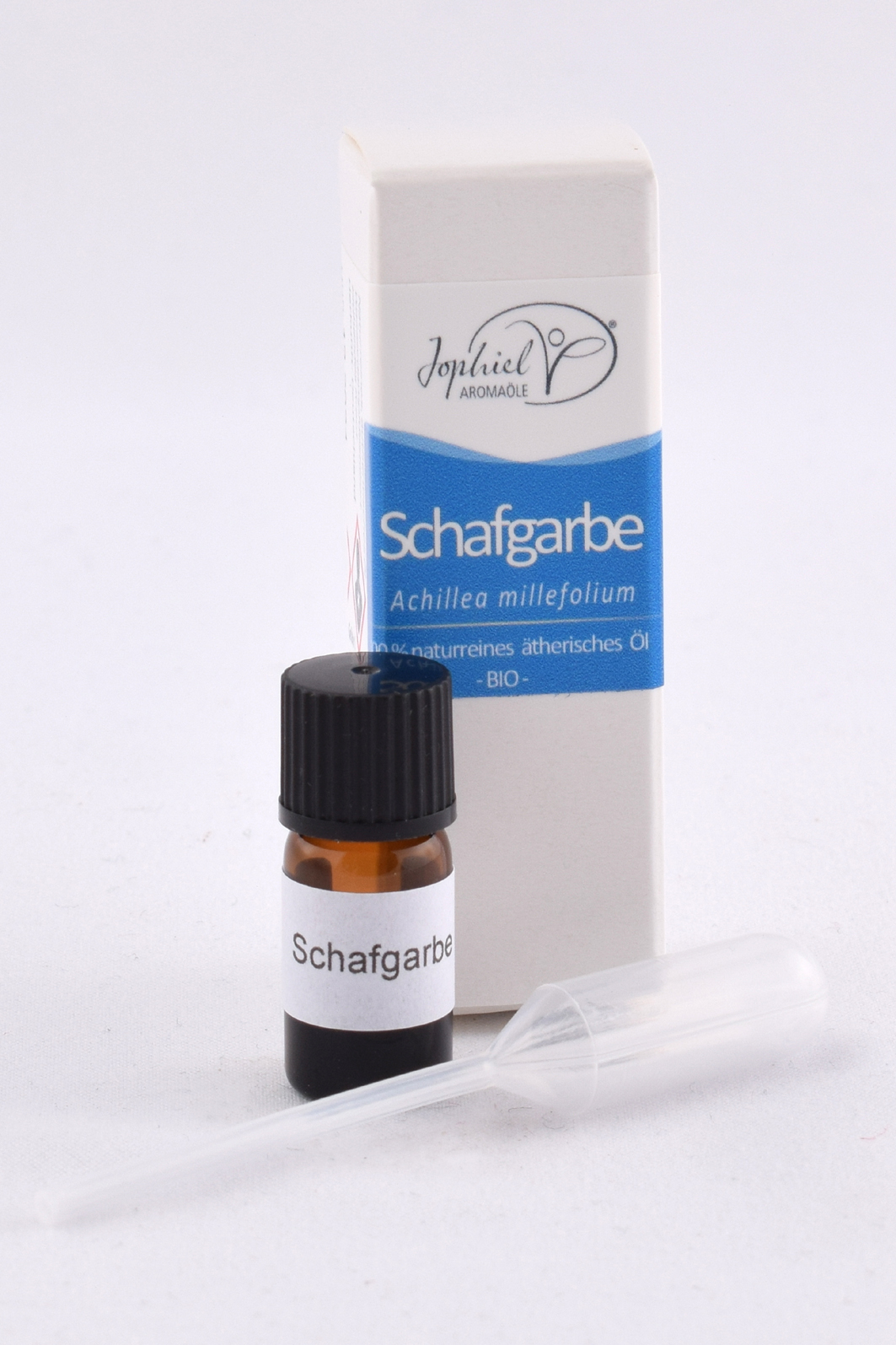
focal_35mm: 82
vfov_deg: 24.6
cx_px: 448
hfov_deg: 16.5
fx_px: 3080
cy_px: 672
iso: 200
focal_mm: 55
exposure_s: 1/125
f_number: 11
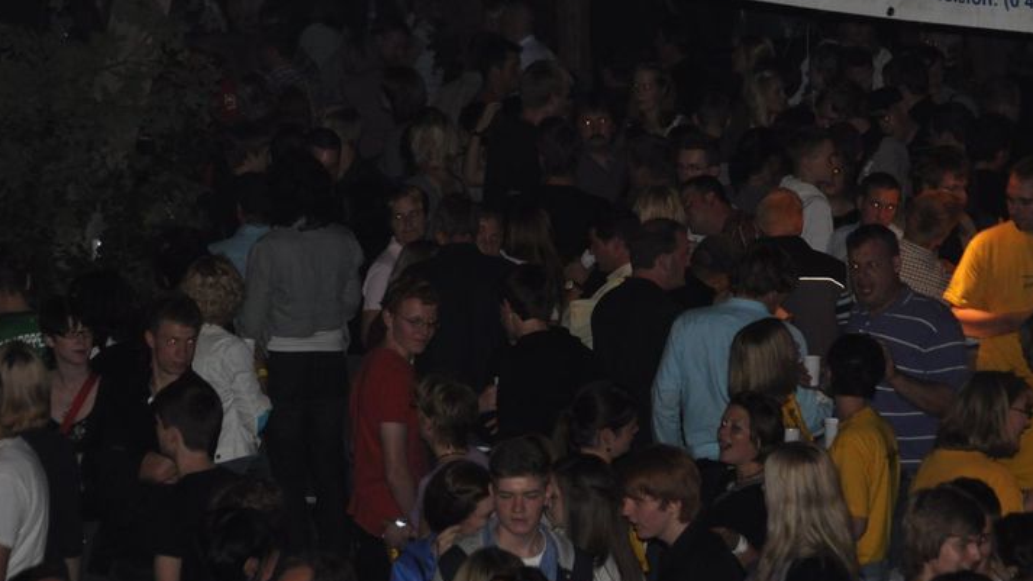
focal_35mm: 176
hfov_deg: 12.2
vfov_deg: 6.9
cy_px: 292
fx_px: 4821
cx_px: 500
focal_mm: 100
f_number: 5.6
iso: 800
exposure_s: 1/60
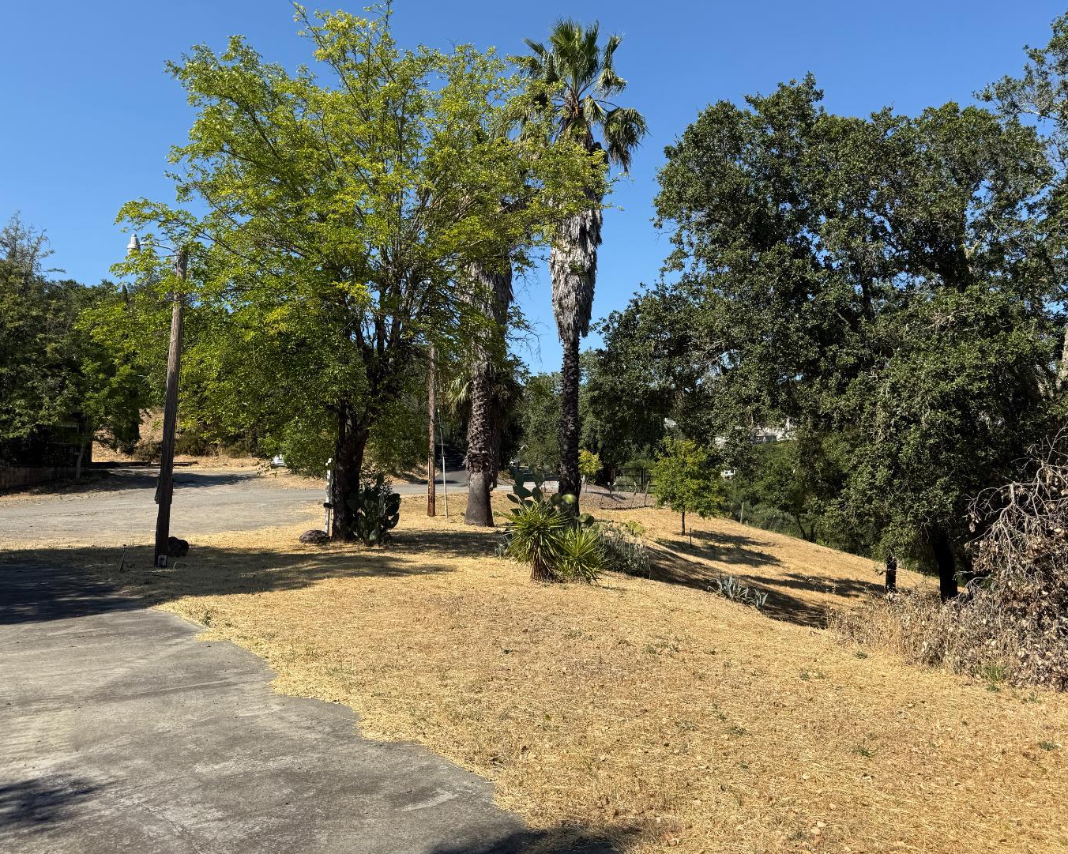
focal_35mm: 26
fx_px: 822
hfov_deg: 66.0
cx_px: 565
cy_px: 419
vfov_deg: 54.9
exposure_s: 1/3759
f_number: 1.78
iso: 80
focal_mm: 6.76
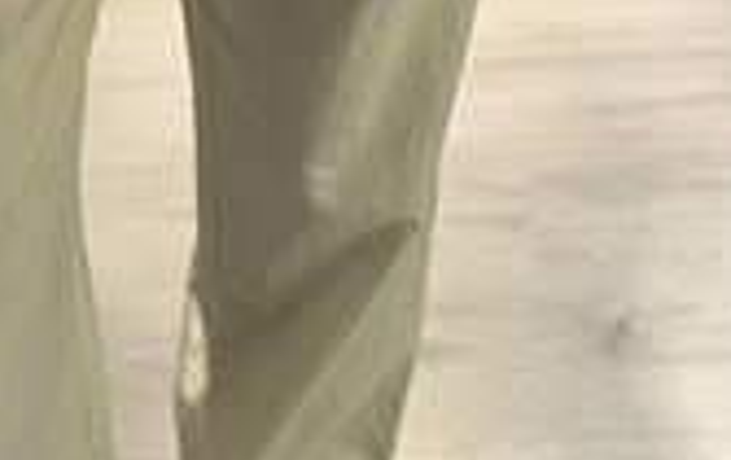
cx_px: 267
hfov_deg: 25.4
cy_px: 313
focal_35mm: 81
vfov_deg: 16.1
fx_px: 1616
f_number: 1.78
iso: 100
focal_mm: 6.76
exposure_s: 1/100
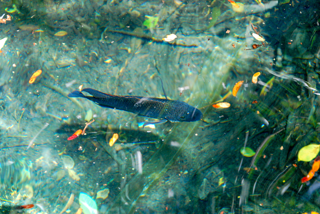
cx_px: 160
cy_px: 107
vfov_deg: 11.5
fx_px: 1068
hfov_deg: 17.0
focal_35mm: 120
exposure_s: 1/80
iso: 400
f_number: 5.3
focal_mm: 80
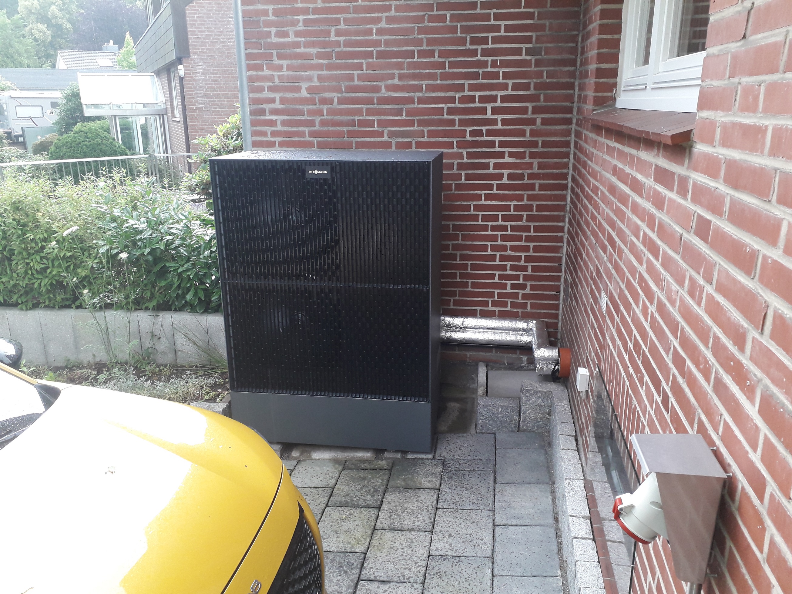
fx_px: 618
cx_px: 396
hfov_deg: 65.3
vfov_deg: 51.4
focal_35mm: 27
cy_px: 297
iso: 100
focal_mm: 3.6
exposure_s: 1/50
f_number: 1.9
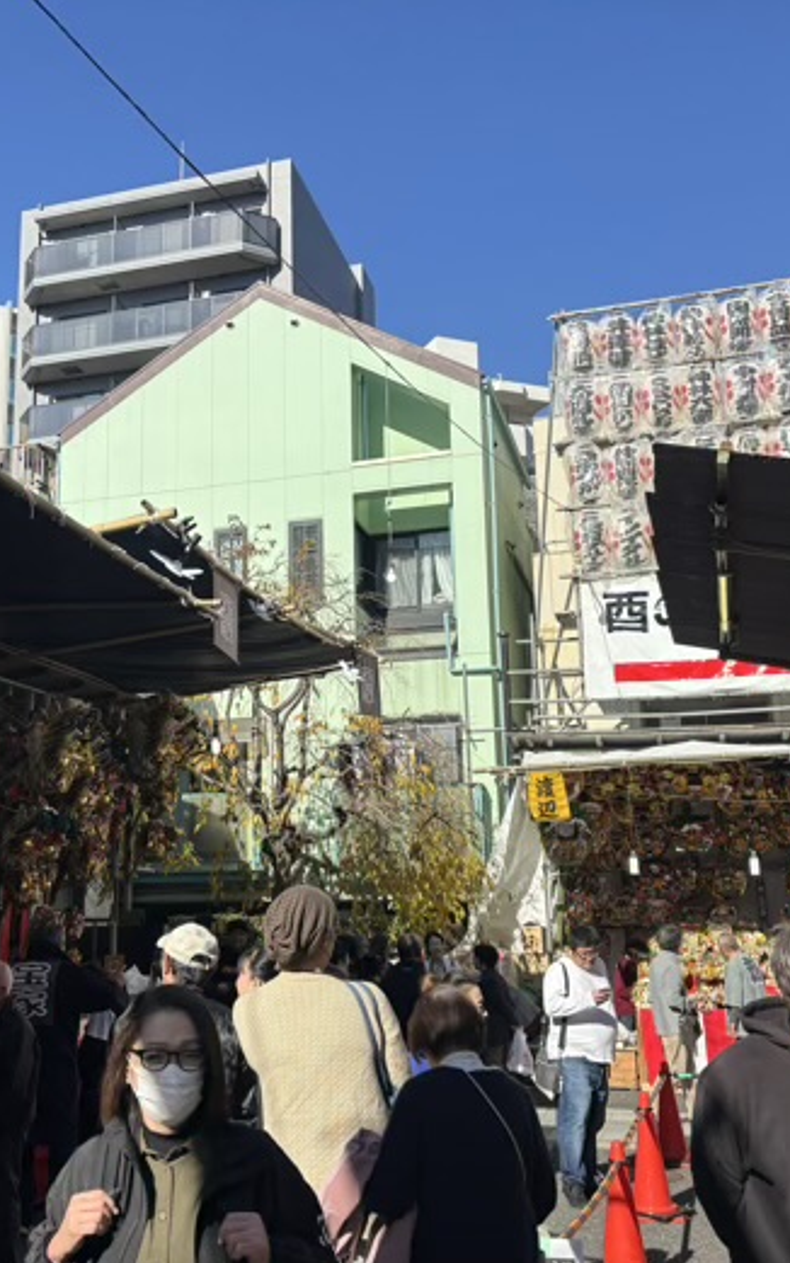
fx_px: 1274
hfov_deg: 34.2
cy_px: 634
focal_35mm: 37
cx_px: 276
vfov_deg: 52.7
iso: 50
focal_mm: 5.96
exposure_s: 1/2639
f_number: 1.6
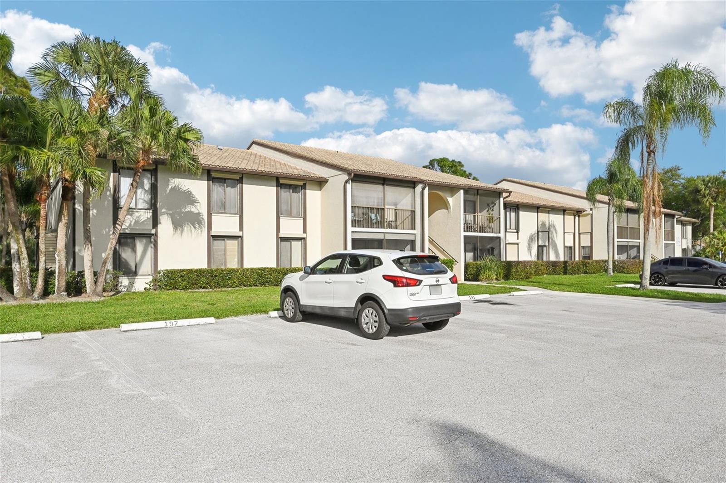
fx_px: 454
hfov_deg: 77.3
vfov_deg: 56.1
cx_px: 363
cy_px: 242
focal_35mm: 22
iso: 2500
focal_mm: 22.5
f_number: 11
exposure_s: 1/8000
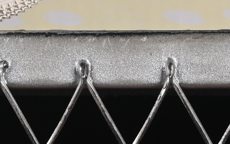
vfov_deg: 2.5
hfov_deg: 4.0
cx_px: -272
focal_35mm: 515
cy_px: -292
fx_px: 3228
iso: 160
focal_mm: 50
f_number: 8
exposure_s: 1/80
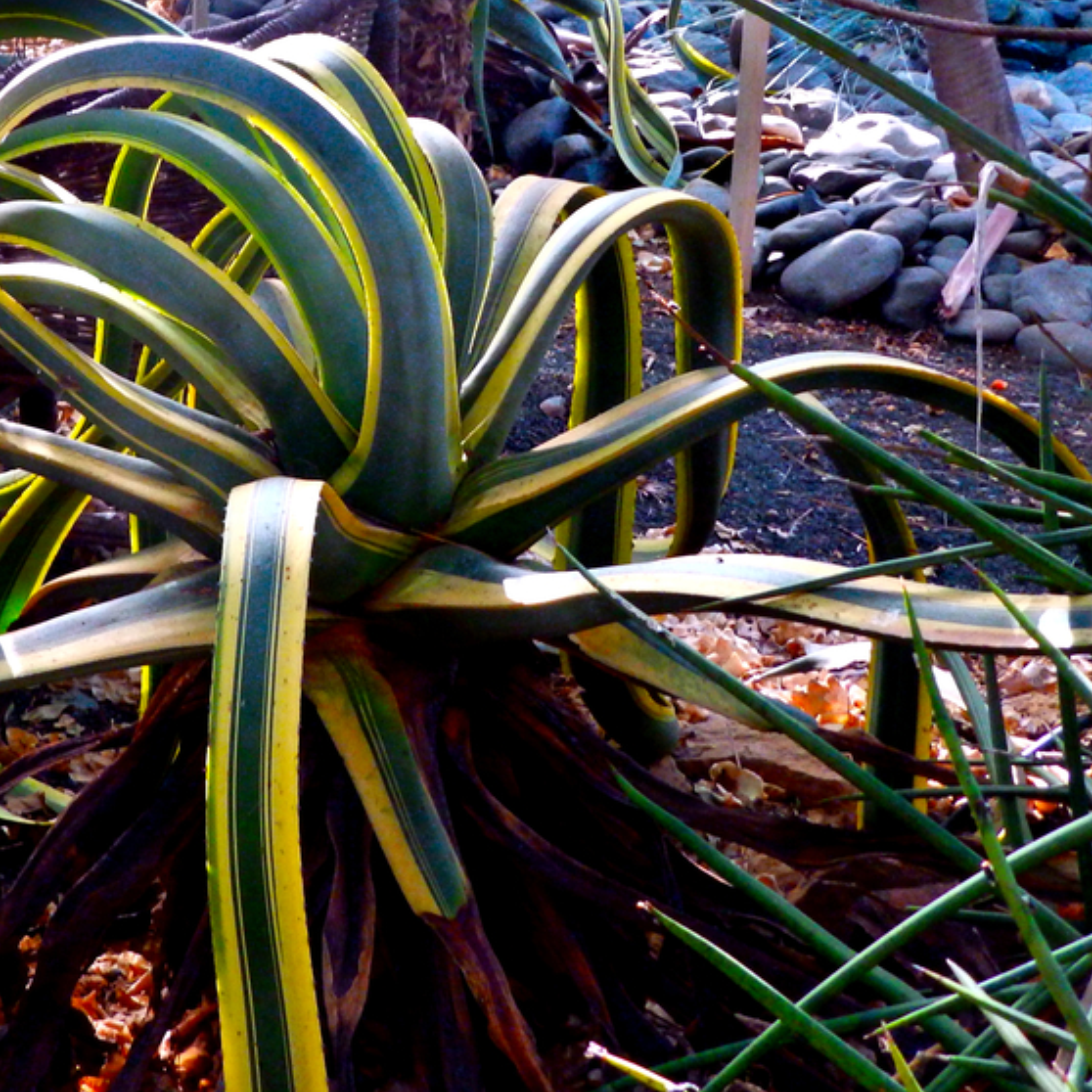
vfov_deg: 20.8
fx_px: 2962
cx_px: 219
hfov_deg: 20.6
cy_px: 326
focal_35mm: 83
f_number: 4.2
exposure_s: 1/40
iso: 400
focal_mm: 8.2
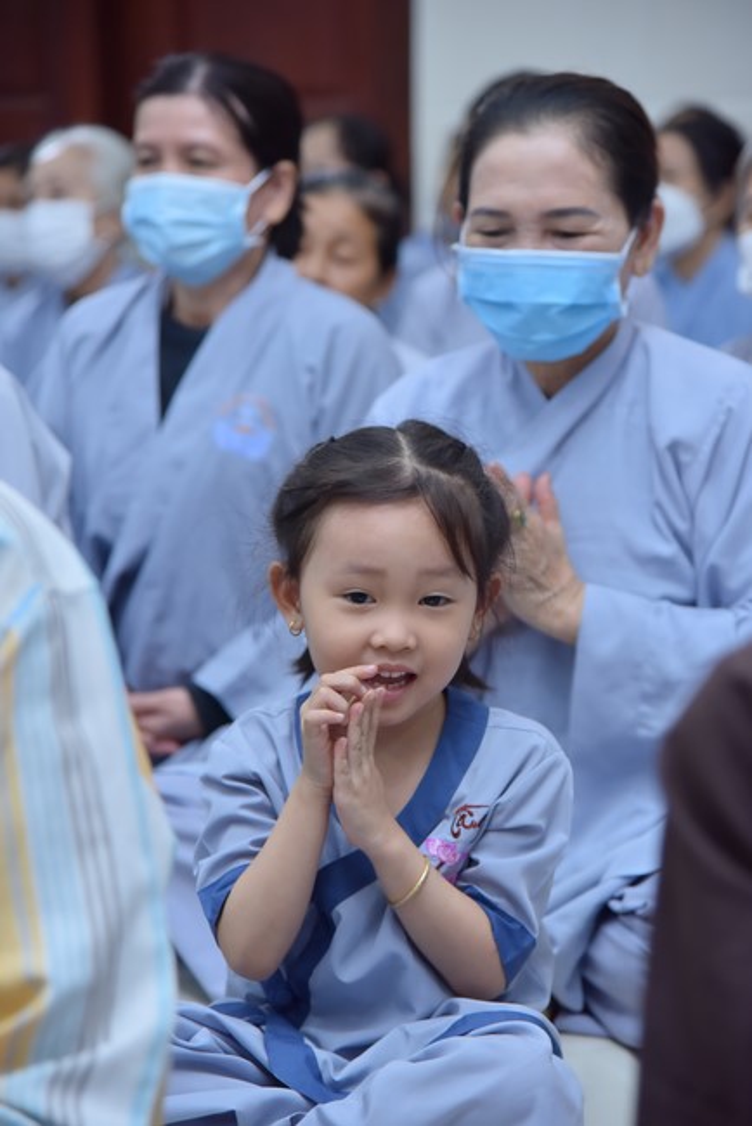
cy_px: 563
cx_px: 376
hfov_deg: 13.7
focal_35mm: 100
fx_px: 3130
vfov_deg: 20.4
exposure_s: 1/125
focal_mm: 100
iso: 1000
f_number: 5
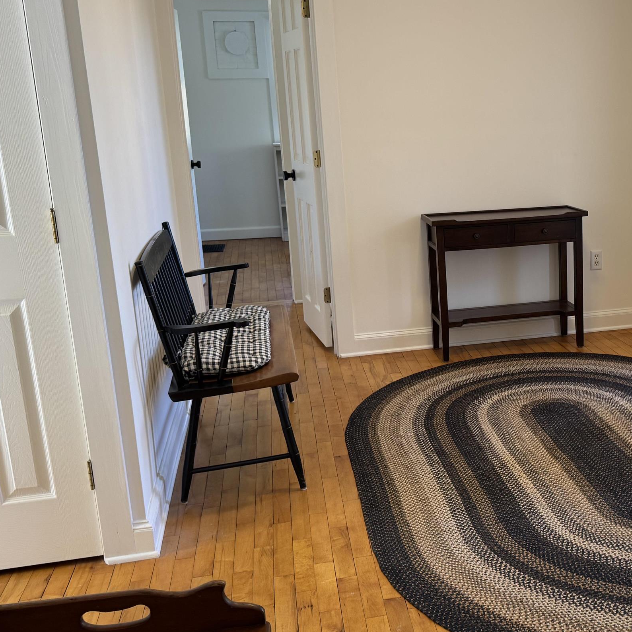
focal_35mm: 41
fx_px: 847
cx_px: 500
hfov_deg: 39.4
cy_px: 325
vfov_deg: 40.9
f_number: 1.78
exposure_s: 1/60
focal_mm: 6.76
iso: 125
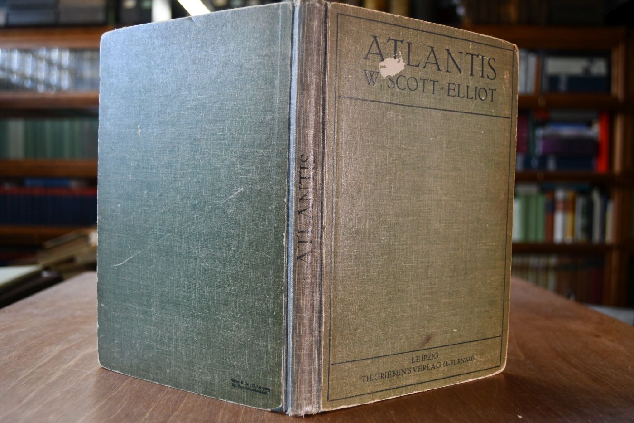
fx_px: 528
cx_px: 317
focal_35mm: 30
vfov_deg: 43.6
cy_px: 212
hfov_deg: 61.9
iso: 800
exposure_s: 1/160
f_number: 3.5
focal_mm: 20
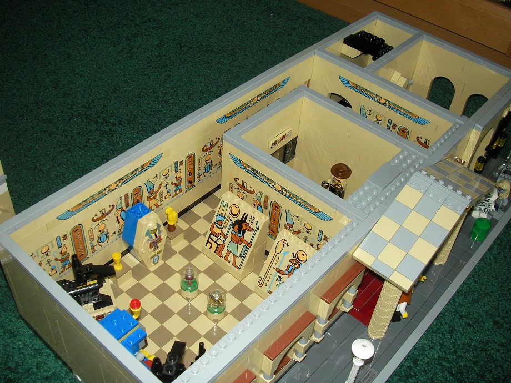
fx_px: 561
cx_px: 256
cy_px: 192
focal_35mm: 38
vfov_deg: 37.7
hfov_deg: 49.0
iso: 100
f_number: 3.3
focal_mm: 6.3
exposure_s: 1/30
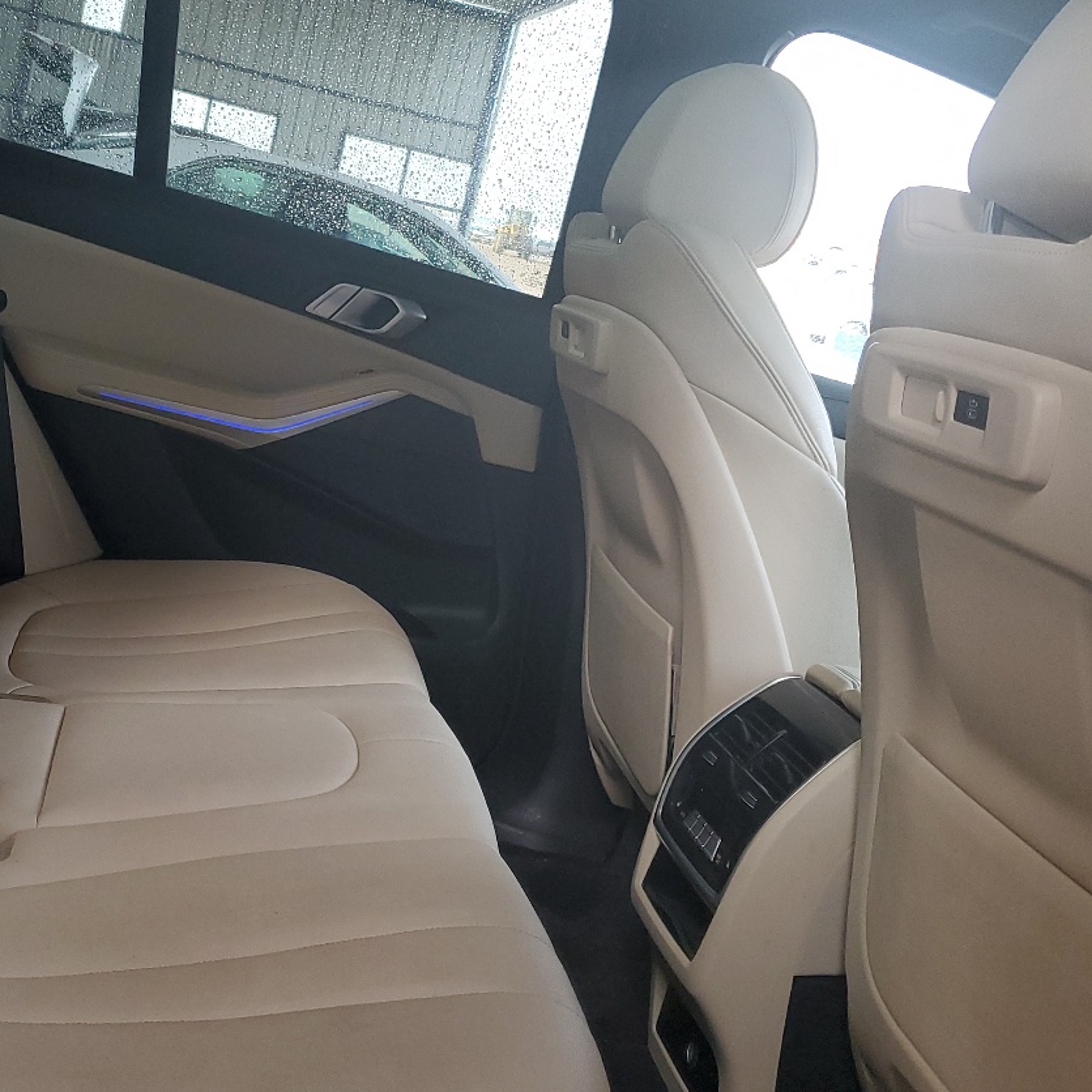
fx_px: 1570
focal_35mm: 44
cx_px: 317
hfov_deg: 37.7
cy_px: 503
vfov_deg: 38.3
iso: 95
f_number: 1.5
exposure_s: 1/120
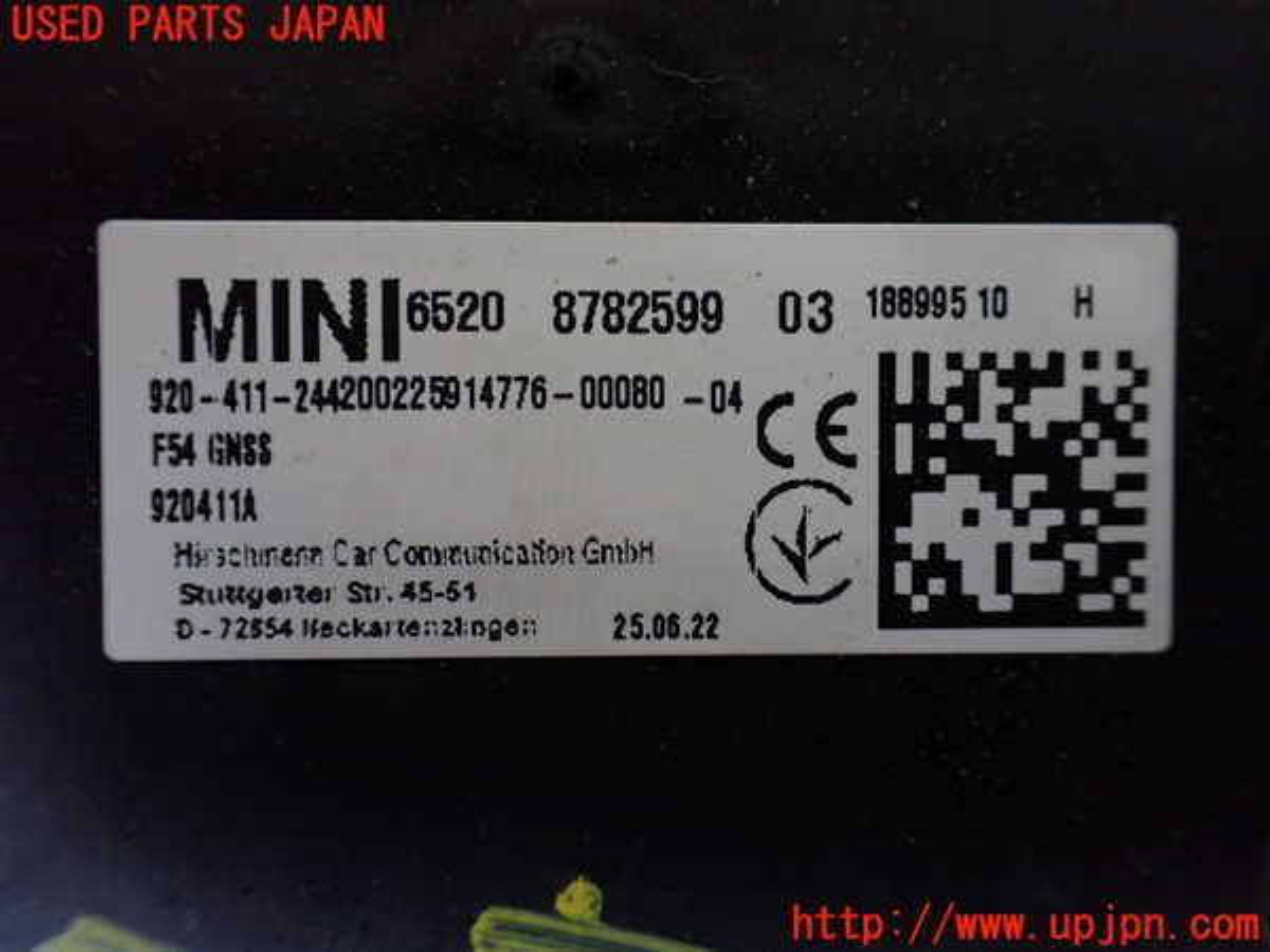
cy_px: 476
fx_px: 1101
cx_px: 635
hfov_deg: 60.0
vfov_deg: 46.8
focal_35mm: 30
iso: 640
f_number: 2.3
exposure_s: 1/125
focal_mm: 5.4
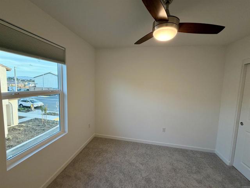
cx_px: 125
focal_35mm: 14
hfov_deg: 102.1
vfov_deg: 85.7
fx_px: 101
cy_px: 94
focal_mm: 2.22
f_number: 2.2
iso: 125
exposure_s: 1/120
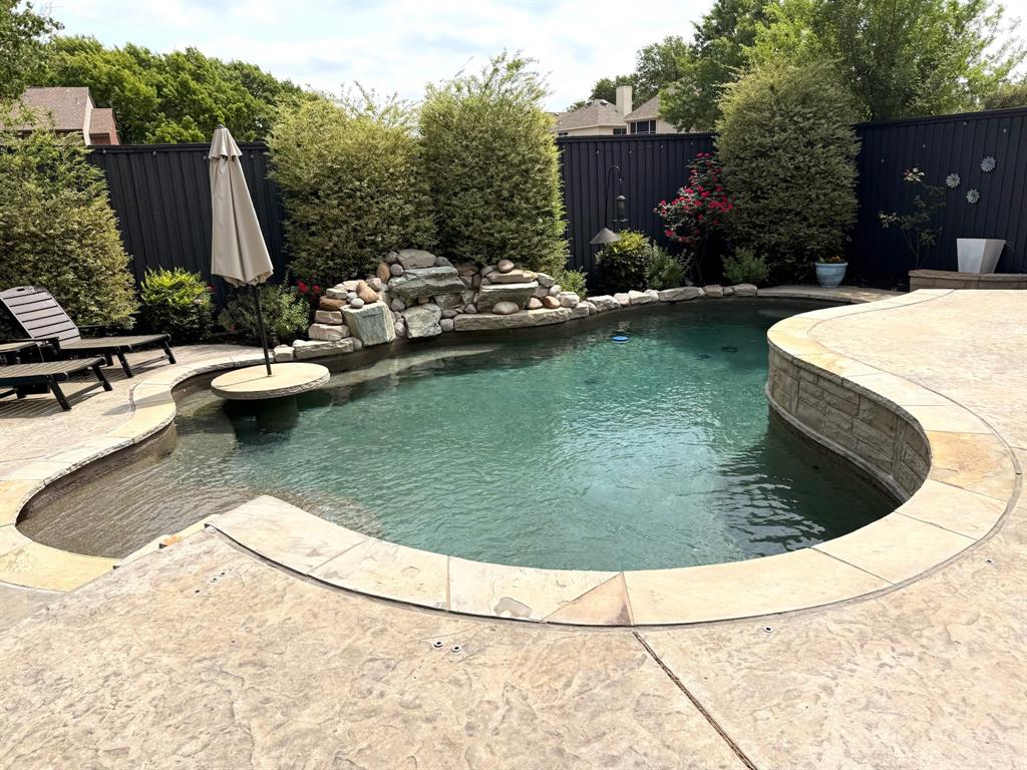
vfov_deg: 56.8
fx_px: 712
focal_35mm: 24
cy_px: 385
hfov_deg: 71.6
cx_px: 514
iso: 80
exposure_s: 1/4975
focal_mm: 6.76
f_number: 1.78
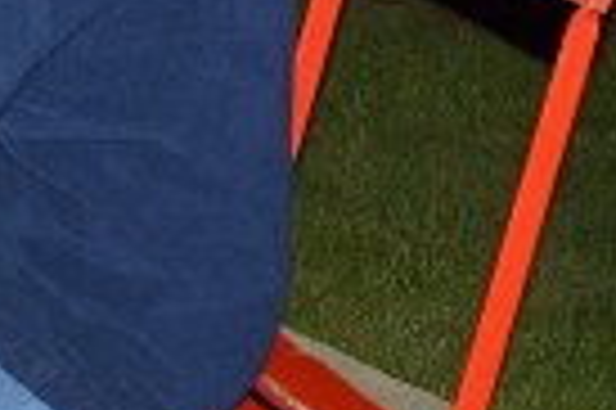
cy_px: -392
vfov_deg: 5.5
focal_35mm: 242
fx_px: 4136
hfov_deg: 8.0
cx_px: -724
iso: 400
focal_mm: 28
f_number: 4
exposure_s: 1/200
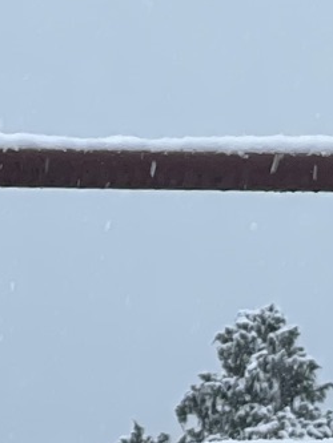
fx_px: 5050
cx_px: 513
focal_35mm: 394
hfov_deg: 3.8
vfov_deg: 4.8
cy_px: 1262
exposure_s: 1/137
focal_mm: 7.5
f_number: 2.2
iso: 20
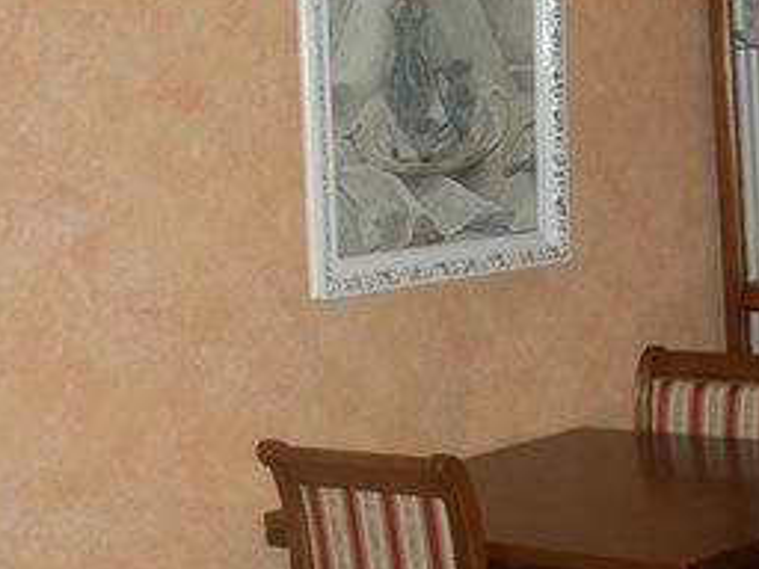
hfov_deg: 21.2
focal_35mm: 92
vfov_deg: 16.0
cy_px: 413
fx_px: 2017
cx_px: 507
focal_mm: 7.8
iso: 50
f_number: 2.8
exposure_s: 1/60.1
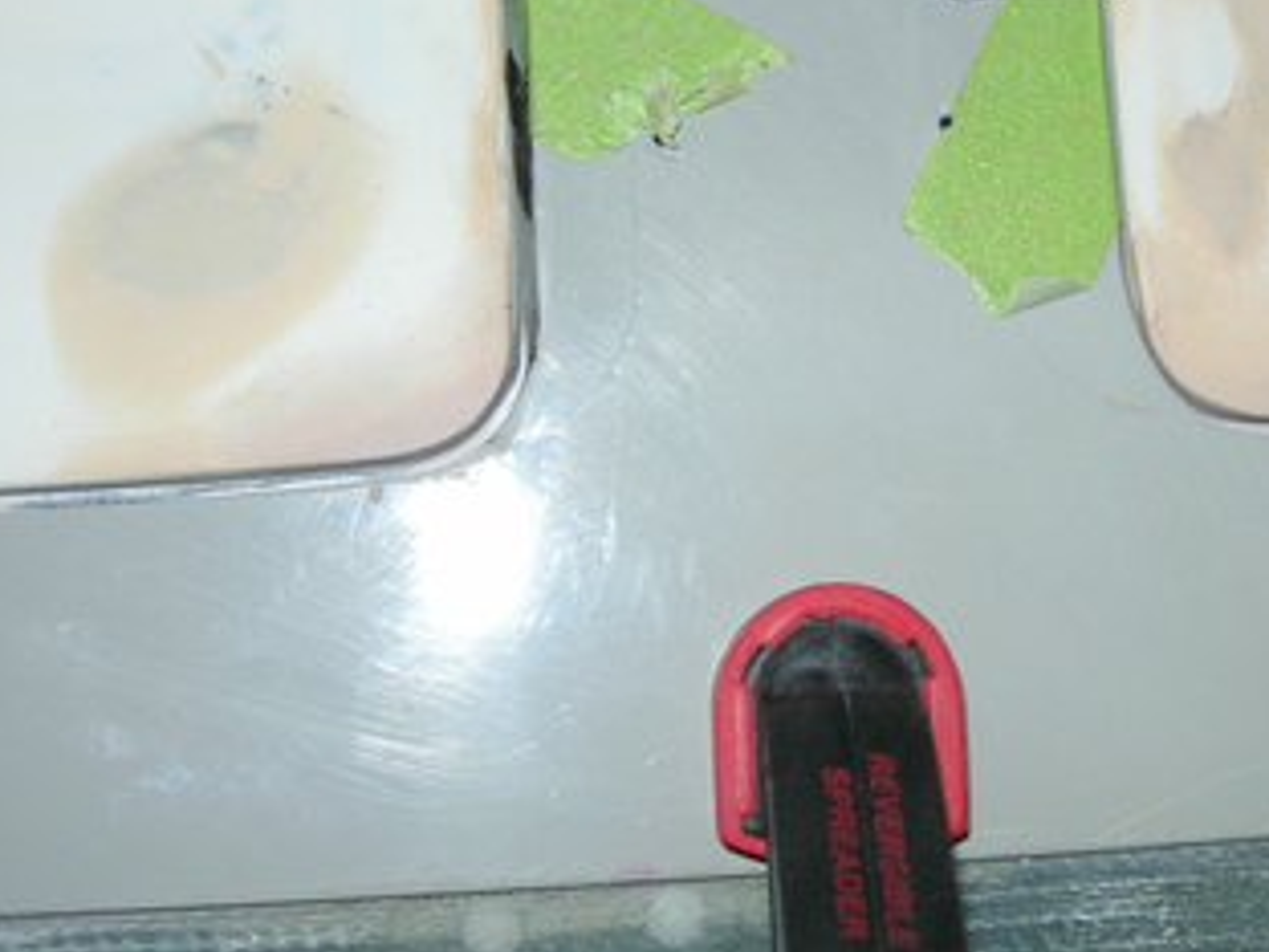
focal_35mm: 78
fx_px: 2859
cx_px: 903
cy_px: 537
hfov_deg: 24.8
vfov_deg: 18.9
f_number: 2.8
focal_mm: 7.8
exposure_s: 1/60.1
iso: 64
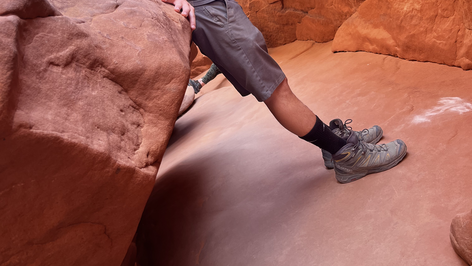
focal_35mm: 38
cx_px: 237
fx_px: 476
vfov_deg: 30.2
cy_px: 39
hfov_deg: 52.8
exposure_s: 1/277
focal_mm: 5.1
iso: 50
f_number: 1.6
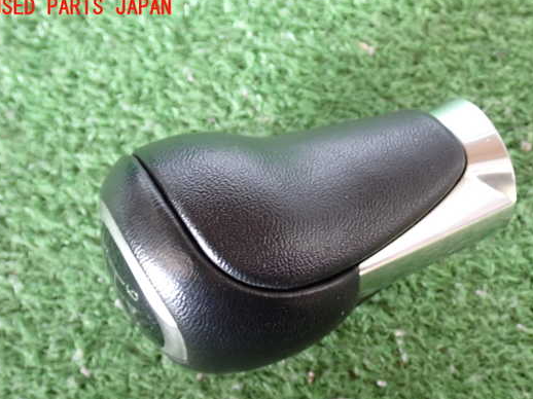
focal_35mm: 51
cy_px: 226
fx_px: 785
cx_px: 293
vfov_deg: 28.5
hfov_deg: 37.5
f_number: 2.9
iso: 800
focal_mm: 7.84
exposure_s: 1/30
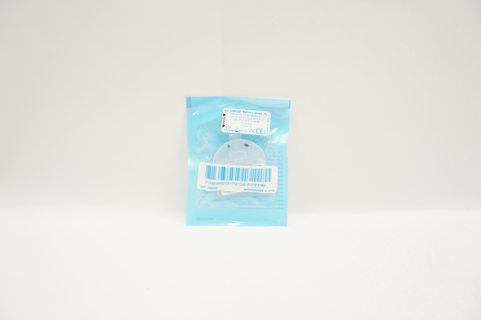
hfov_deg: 67.4
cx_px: 240
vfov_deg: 47.8
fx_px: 360
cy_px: 160
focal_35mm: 27
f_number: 6.3
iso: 200
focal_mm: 18
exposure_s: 1/30
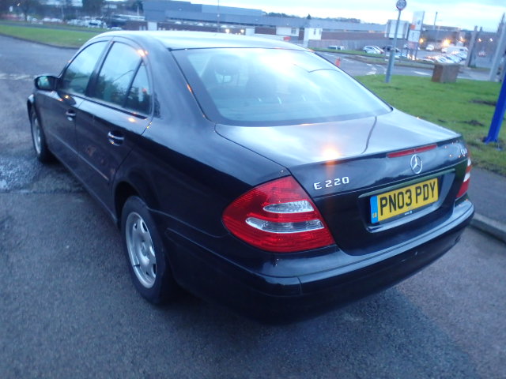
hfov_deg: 63.4
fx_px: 409
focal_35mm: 28
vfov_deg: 49.7
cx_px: 253
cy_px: 190
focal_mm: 5
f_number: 3.9
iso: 800
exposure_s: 1/10
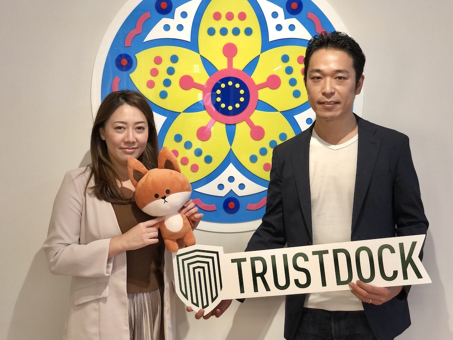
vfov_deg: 28.0
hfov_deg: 36.8
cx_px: 226
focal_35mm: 52
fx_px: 680
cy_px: 170
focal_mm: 6
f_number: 2.4
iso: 125
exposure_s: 1/50
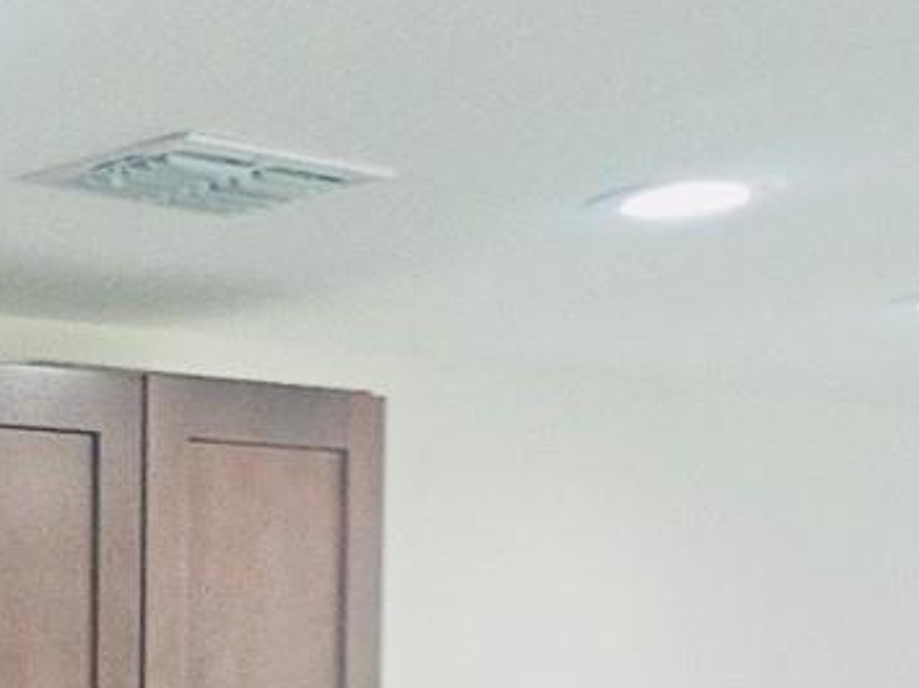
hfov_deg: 14.4
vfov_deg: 13.4
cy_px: 1046
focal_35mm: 104
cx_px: -1103
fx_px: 2759
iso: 206
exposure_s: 1/60.2
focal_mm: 5.4
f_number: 1.8
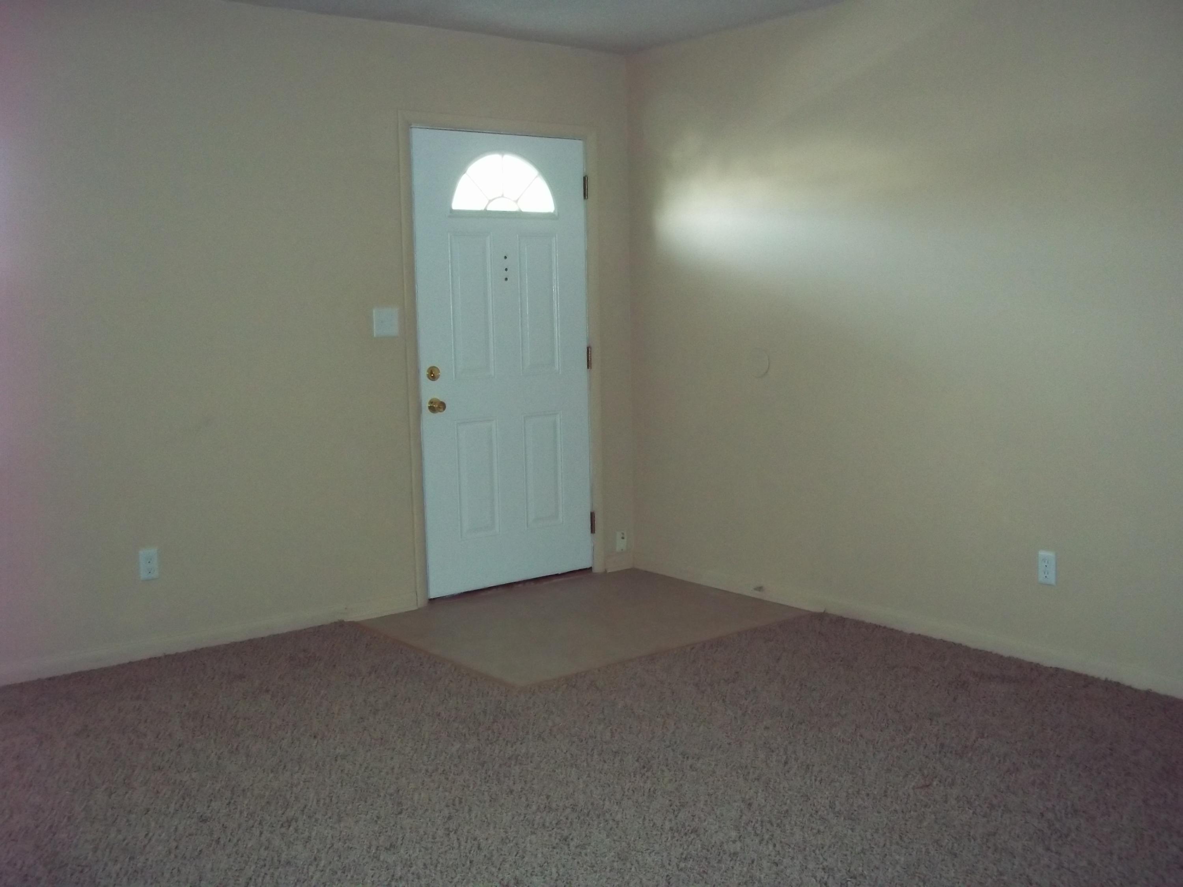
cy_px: 444
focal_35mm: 36
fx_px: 1230
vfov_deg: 39.7
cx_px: 592
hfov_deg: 51.4
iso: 320
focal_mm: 6.5
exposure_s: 1/30
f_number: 3.1
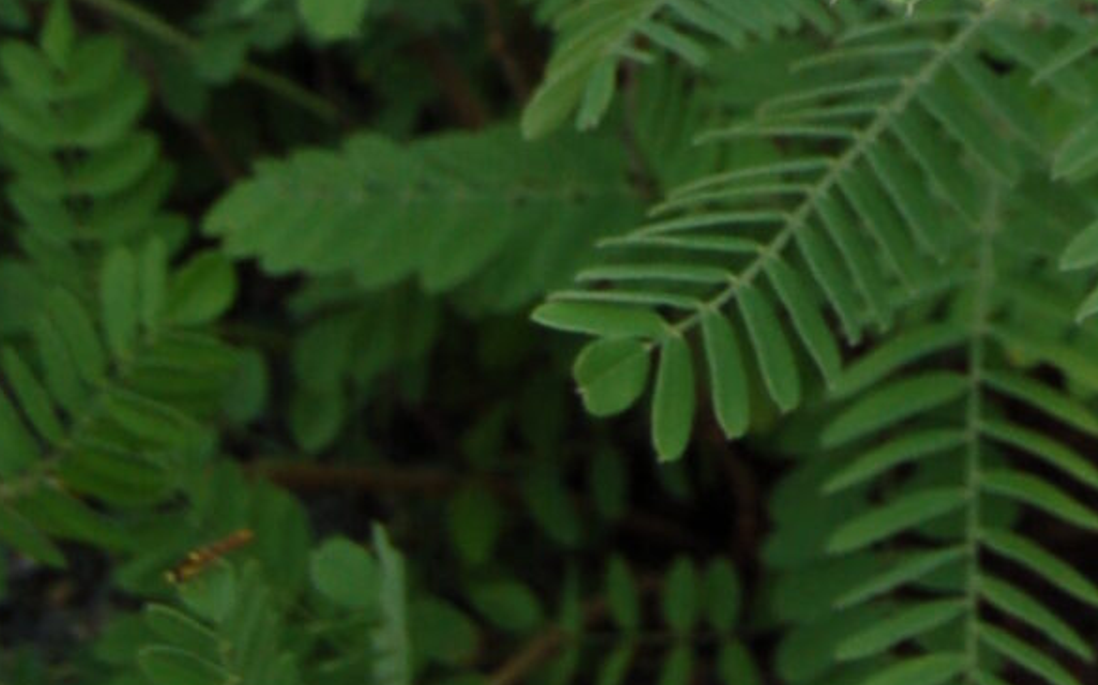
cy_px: -1543
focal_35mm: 214
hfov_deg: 9.6
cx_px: 1541
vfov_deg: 5.6
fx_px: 6401
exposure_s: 1/200
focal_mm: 32
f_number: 7.1
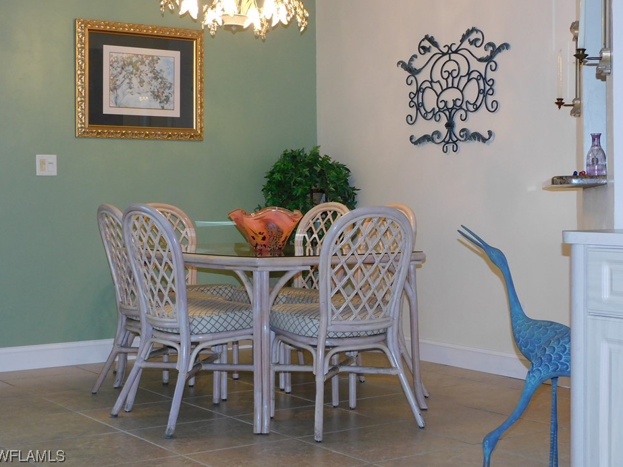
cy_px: 212
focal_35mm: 61
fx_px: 1098
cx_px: 328
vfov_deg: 24.0
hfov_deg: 31.7
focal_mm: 9.9
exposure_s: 1/30
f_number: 4
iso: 250
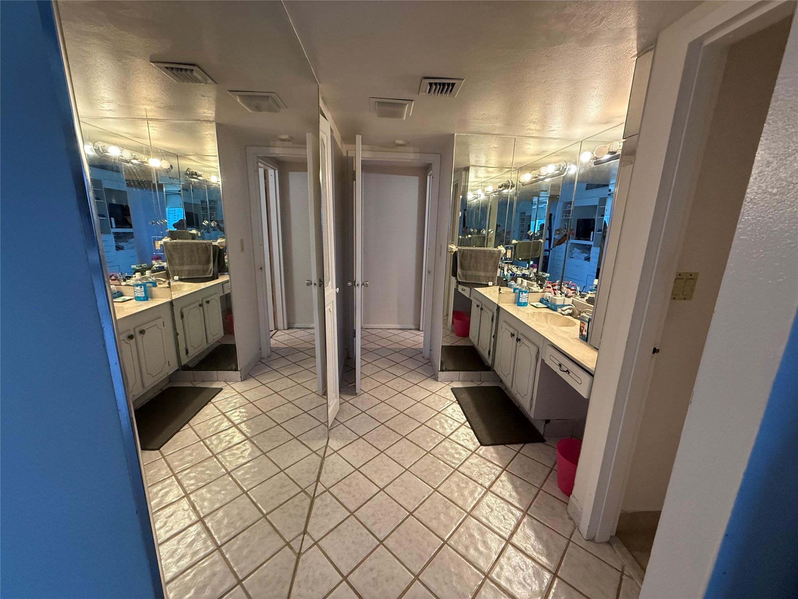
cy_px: 300
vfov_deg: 85.7
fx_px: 323
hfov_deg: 102.1
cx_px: 399
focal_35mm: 14
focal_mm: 2.22
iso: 500
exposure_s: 1/120
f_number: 2.2
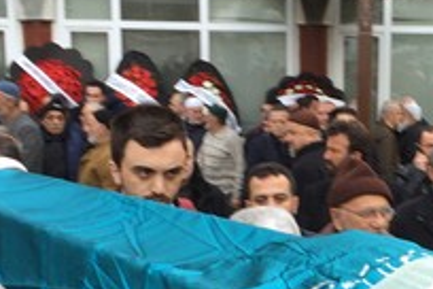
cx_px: 435
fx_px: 1191
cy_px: 368
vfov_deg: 13.4
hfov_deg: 20.0
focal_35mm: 99
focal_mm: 4.15
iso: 32
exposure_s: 1/100
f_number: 2.2
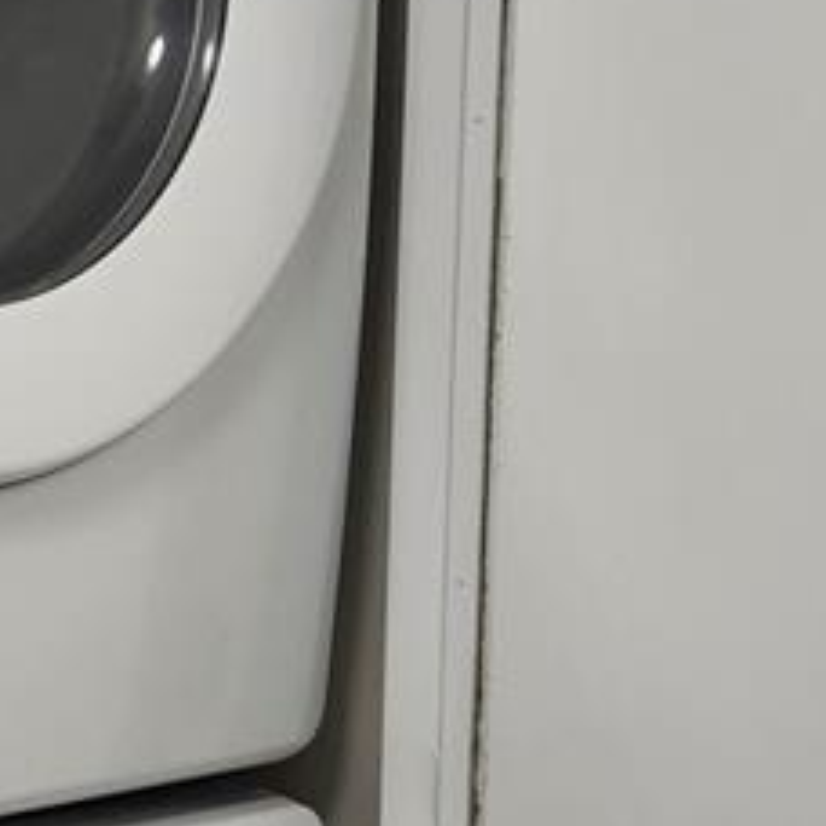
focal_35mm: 107
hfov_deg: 15.2
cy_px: 554
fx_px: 2889
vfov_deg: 16.2
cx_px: -373
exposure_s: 1/120
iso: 100
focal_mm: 5.4
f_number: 1.8
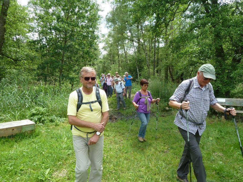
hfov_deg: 69.4
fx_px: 175
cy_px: 91
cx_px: 122
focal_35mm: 25
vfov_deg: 54.9
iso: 80
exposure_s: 1/125
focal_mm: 4.1
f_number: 4
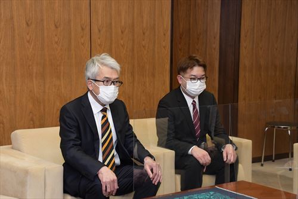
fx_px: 596
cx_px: 149
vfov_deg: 18.9
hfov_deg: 28.1
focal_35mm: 72
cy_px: 100
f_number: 7.1
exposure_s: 1/250
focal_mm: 48
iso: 2500
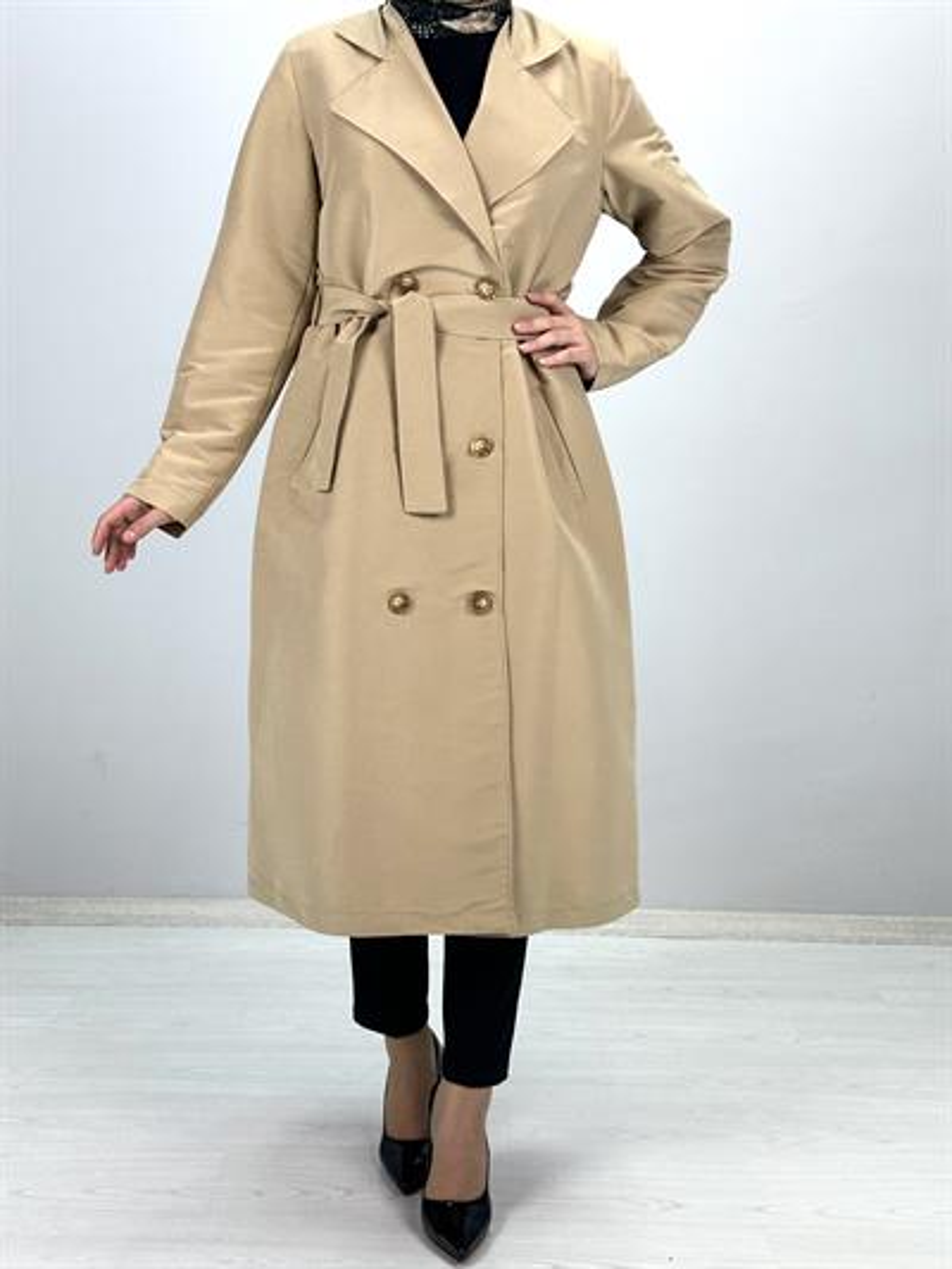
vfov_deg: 39.6
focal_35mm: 48
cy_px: 634
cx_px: 476
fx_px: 1759
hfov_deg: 30.3
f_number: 1.78
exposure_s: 1/245
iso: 64
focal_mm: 6.86
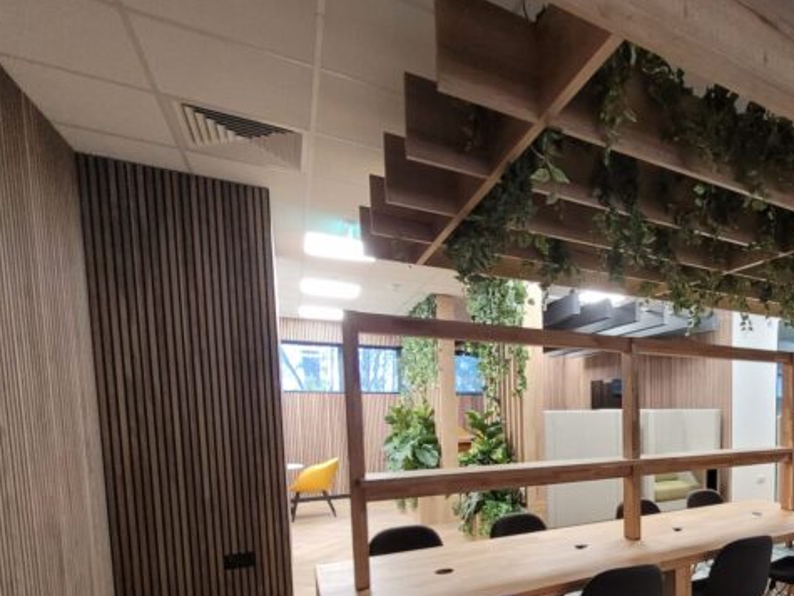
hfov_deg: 71.3
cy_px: 442
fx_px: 482
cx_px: 632
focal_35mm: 21
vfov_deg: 60.3
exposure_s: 1/33
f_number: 2.2
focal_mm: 1.74
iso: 320
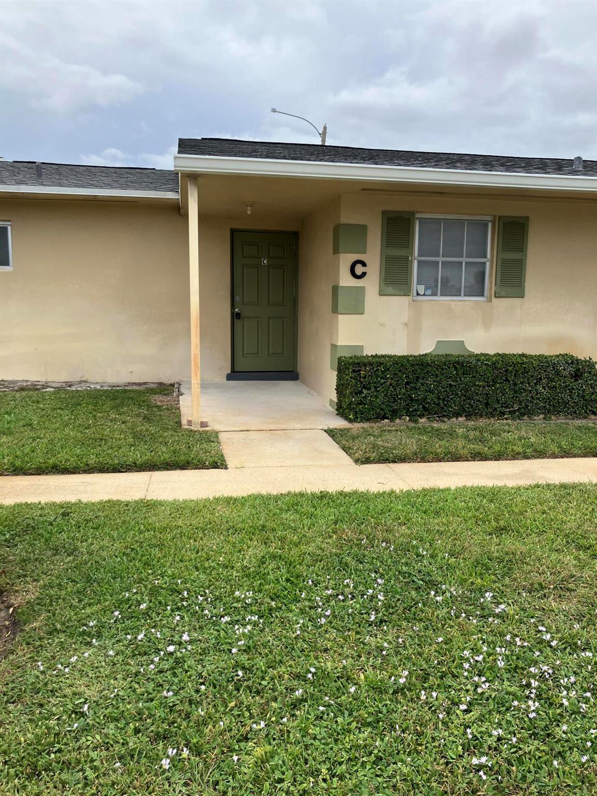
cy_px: 398
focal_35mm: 28
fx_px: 644
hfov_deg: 49.7
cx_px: 298
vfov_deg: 63.4
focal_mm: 3.99
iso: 32
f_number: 1.8
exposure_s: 1/592
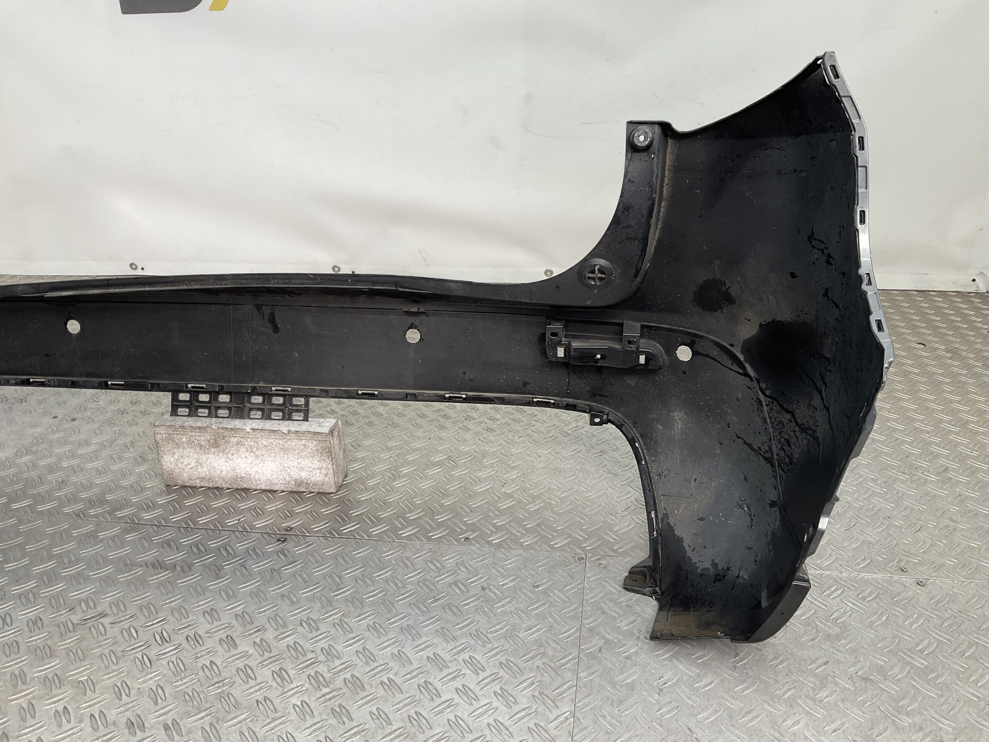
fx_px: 829
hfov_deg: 61.7
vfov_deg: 48.2
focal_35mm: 29
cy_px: 371
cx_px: 494
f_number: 1.8
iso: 16
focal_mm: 3
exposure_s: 1/101
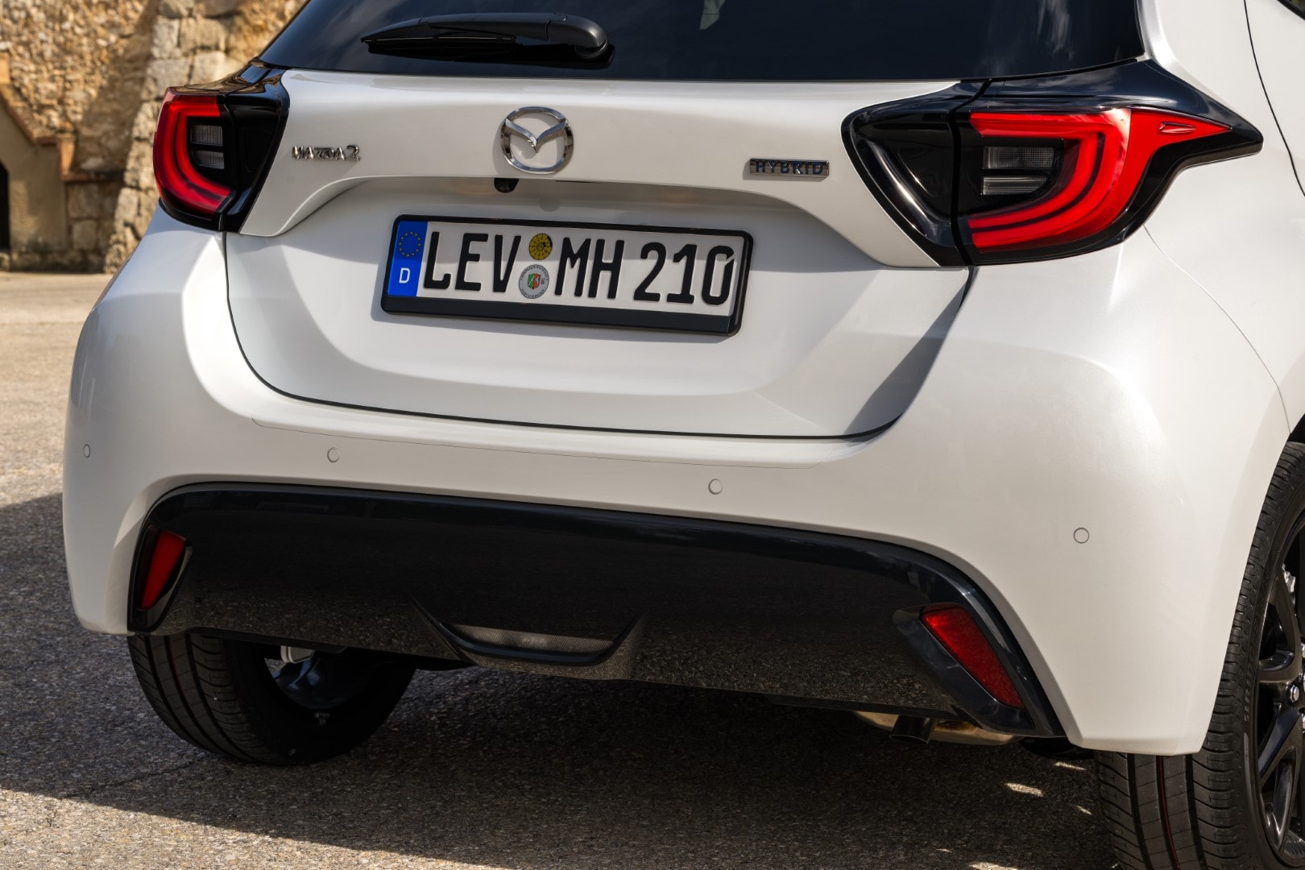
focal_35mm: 92
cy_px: 435
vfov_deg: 14.9
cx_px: 652
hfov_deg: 22.1
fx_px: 3335
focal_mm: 92
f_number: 11
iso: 125
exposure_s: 1/80
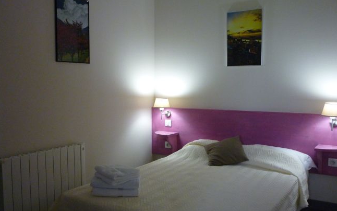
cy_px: 119
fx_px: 331
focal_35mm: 36
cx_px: 171
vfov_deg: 35.3
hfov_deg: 54.0
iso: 400
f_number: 2.8
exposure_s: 1/30
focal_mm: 5.5
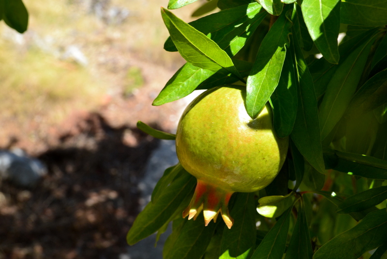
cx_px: 194
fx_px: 468
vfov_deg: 30.9
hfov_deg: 44.9
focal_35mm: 44
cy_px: 130
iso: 400
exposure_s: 1/250
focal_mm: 29
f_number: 10
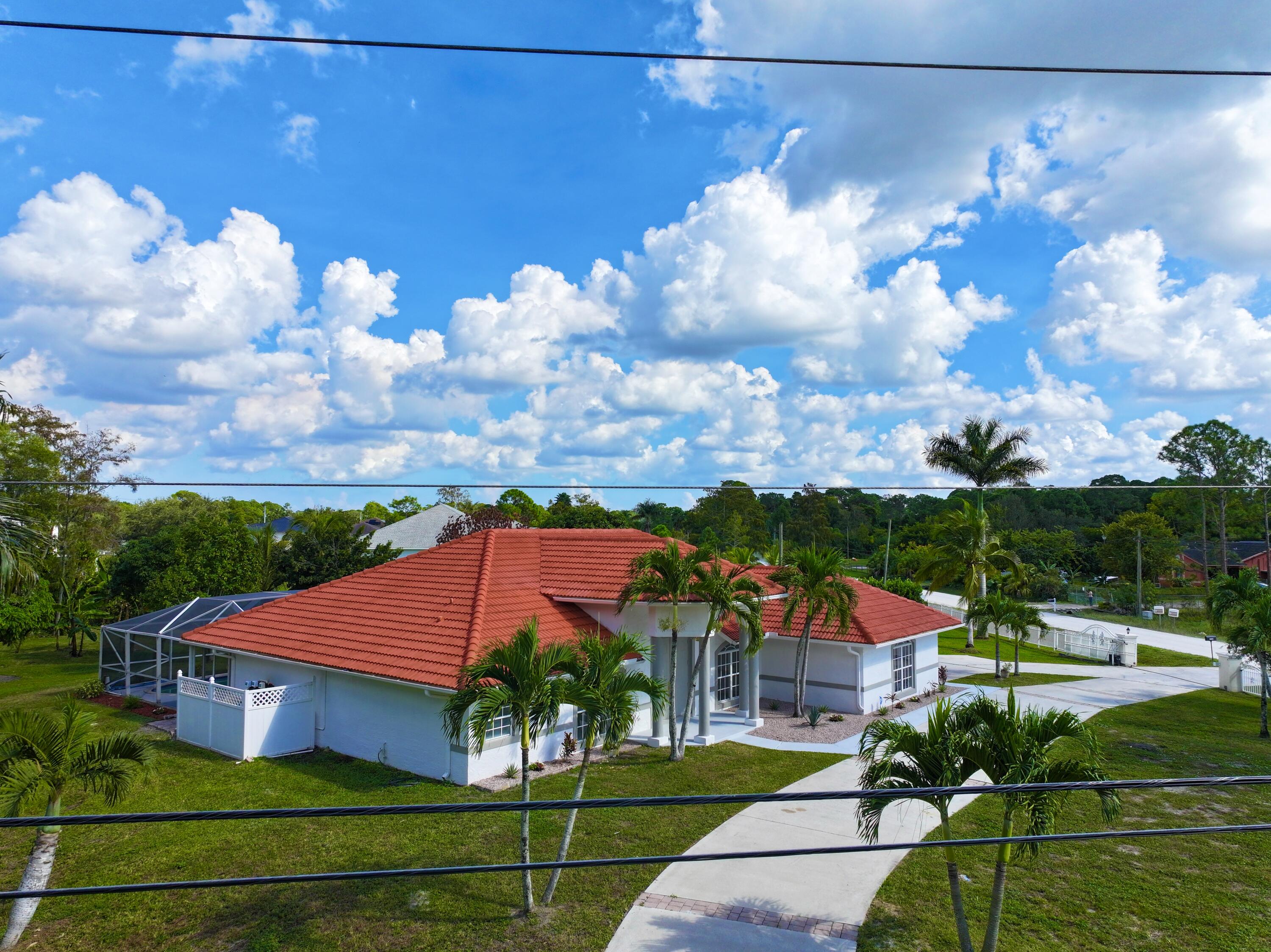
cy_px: 476
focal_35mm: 24
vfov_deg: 56.8
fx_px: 881
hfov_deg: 71.6
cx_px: 636
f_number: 2.8
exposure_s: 1/2500
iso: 160
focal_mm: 12.29
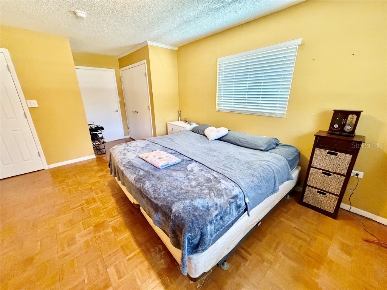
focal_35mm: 14
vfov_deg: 85.7
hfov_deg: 102.1
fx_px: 157
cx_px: 194
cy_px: 145
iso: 800
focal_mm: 2.22
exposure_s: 1/60
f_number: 2.2
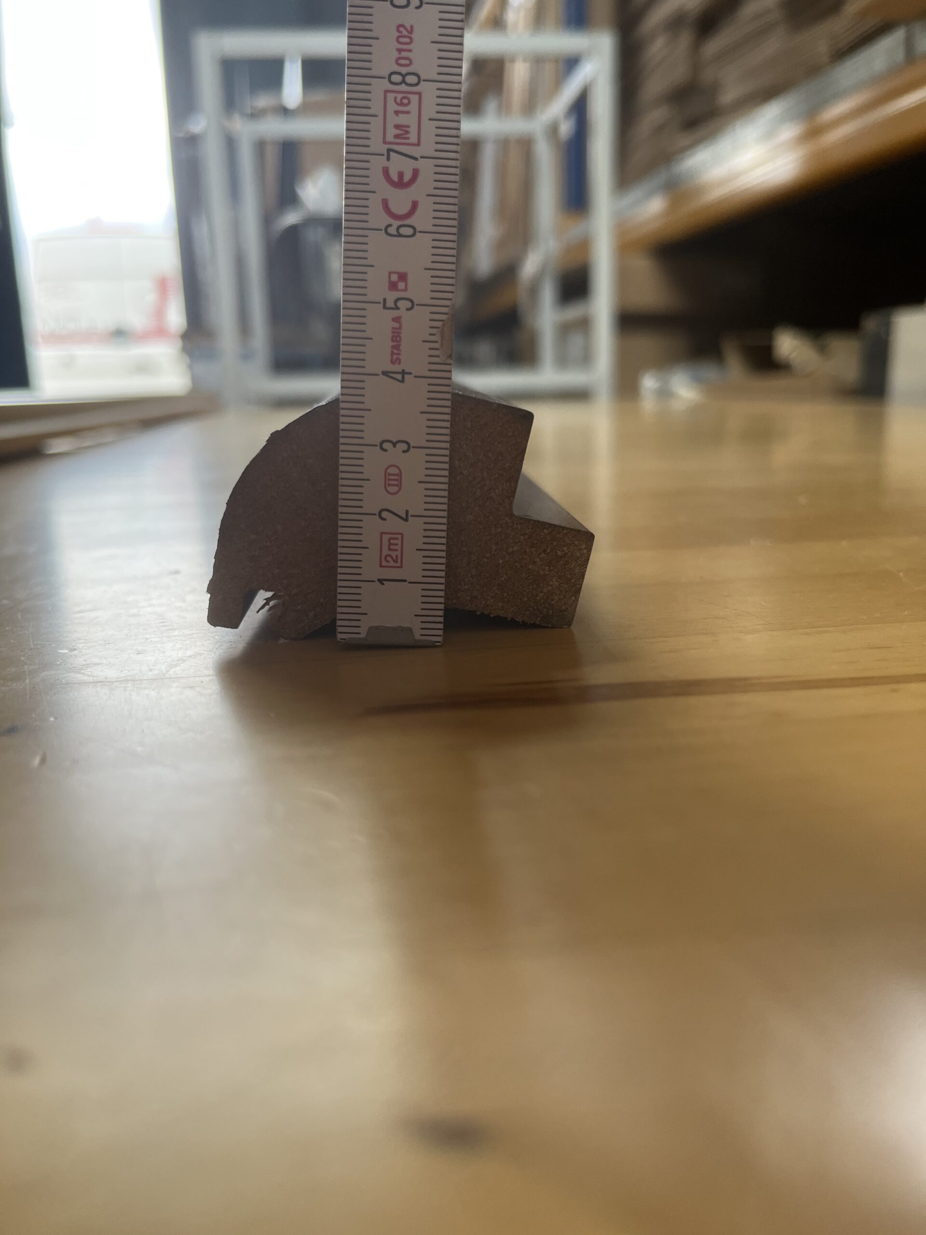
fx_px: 927
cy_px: 618
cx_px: 463
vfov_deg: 67.3
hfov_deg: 53.1
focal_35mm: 26
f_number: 1.6
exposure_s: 1/100
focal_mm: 5.1
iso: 80
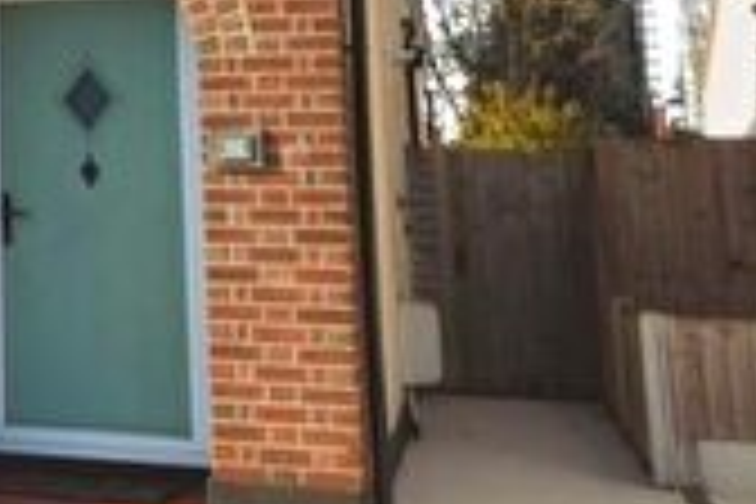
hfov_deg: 24.0
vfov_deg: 16.8
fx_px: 1575
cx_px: -202
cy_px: -200
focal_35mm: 75
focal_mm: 12
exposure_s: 1/1600
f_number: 8
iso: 1000
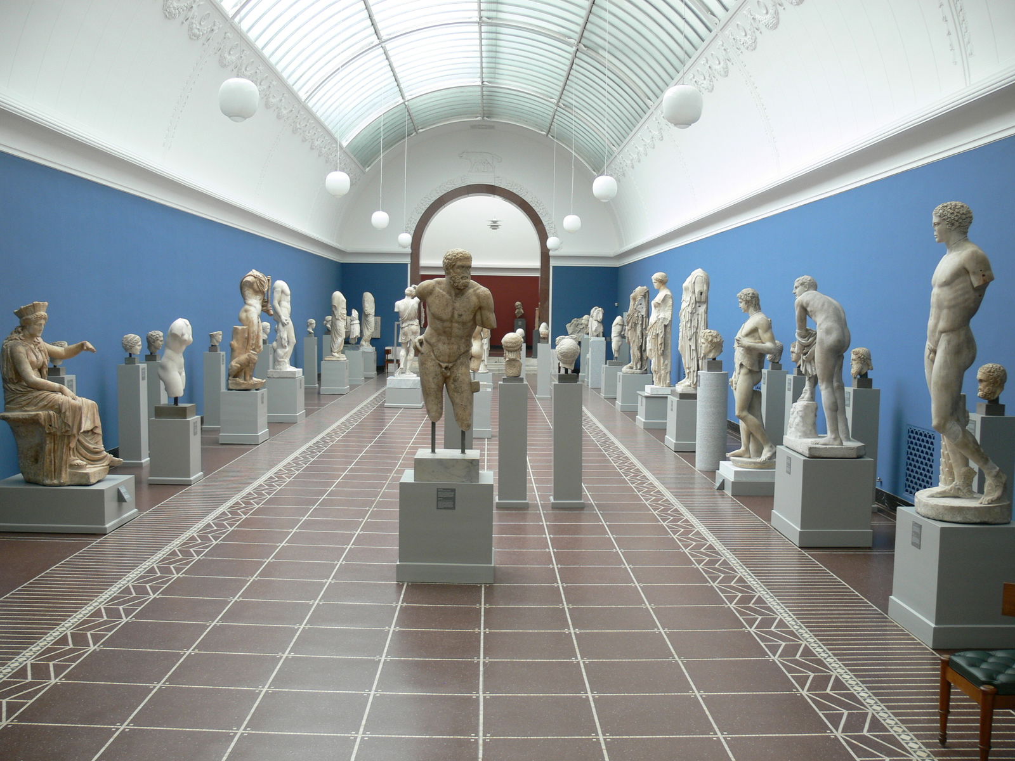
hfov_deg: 52.6
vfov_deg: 40.7
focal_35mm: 35
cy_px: 380
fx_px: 1026
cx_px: 508
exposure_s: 1/50
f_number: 2.8
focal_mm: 7.4
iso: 80
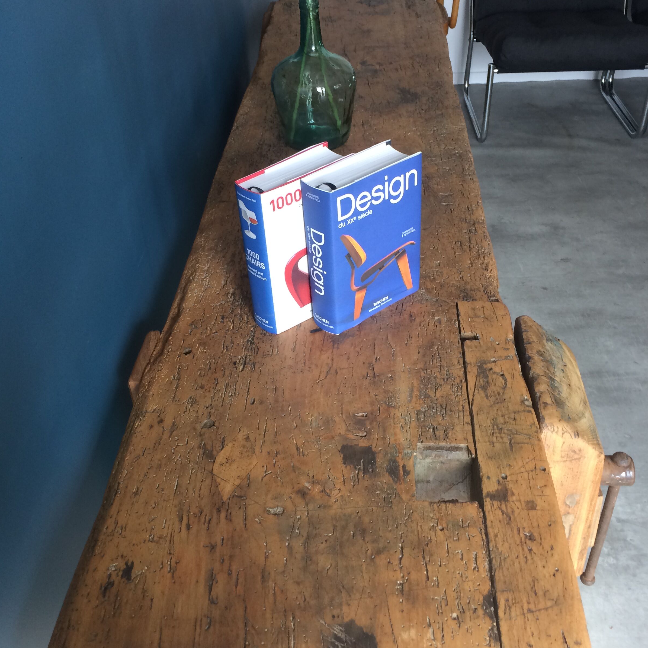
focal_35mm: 35
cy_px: 277
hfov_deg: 47.2
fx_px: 741
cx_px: 329
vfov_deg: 47.1
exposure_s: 1/33
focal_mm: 4.15
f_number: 2.2
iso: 50
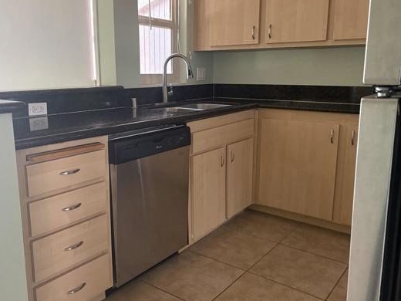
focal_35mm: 32
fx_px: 371
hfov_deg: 56.7
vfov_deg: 44.1
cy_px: 138
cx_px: 180
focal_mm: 5.96
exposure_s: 1/51
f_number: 1.6
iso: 500
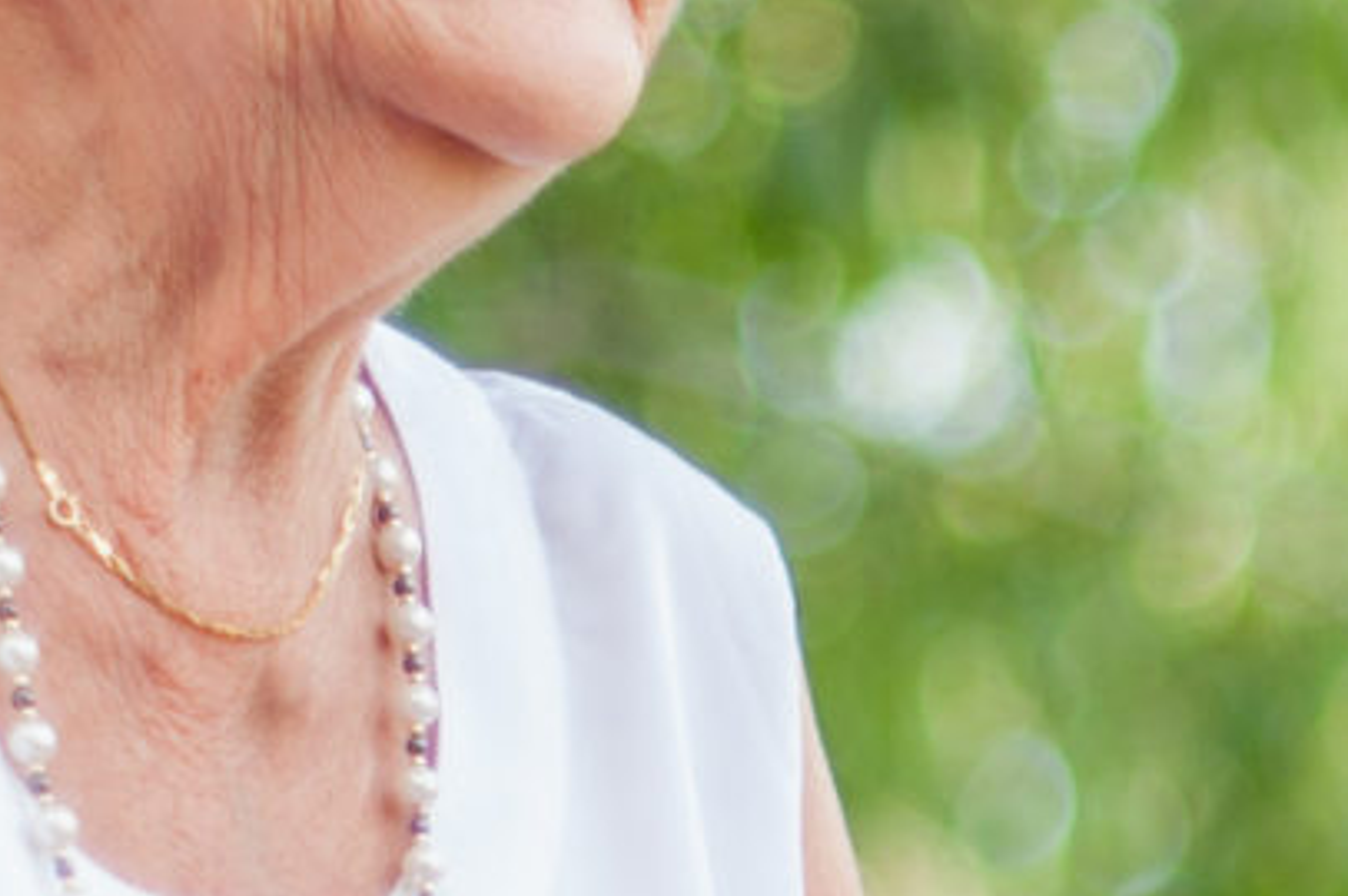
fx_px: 11785
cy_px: 1389
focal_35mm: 315
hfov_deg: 6.4
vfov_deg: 4.3
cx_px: 2324
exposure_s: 1/800
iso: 200
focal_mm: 50
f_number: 1.4
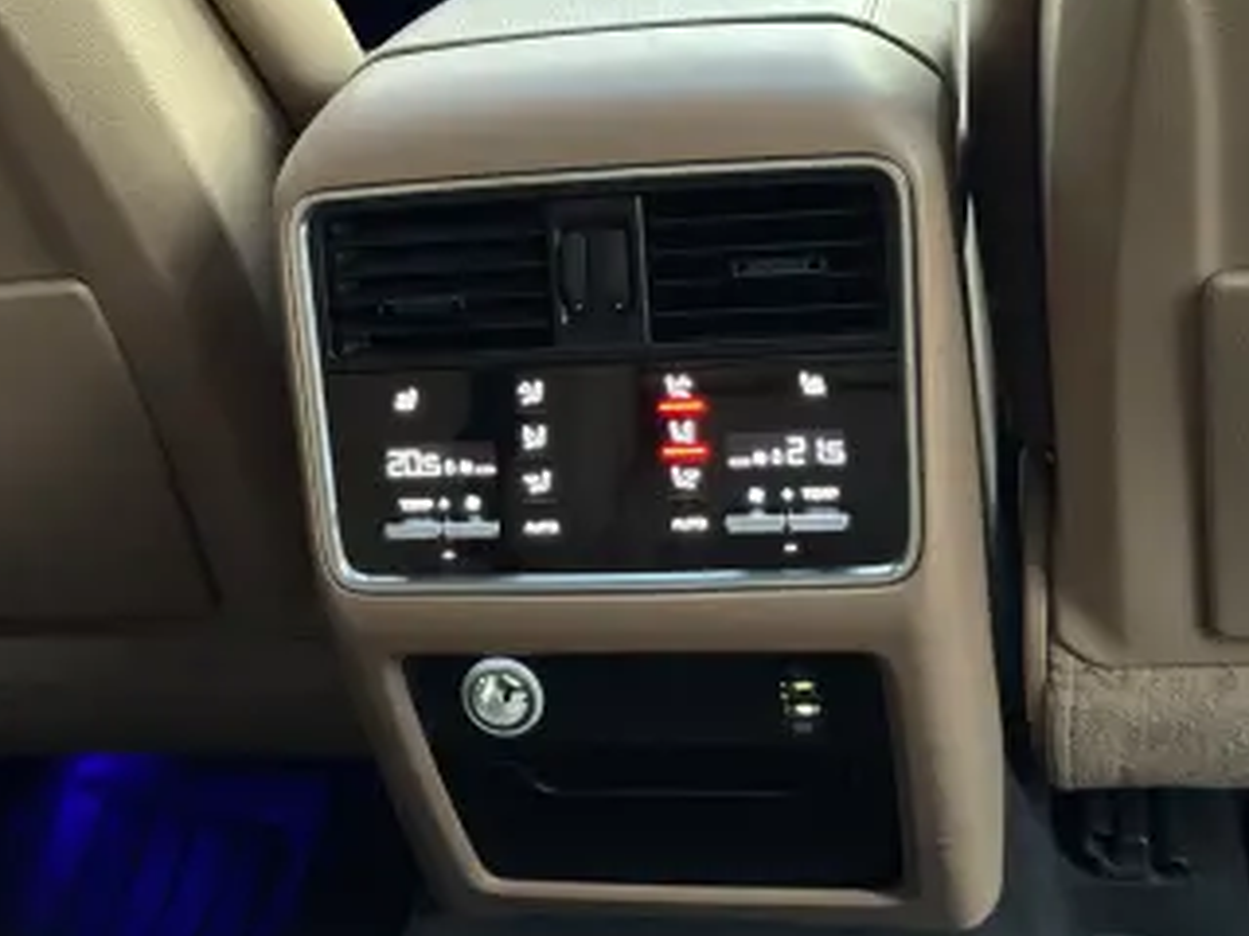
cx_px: 578
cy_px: 484
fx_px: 1948
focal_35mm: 54
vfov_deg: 27.0
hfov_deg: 35.5
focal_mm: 6.76
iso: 500
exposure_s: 1/39
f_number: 1.78
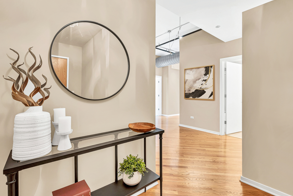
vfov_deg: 73.7
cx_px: 145
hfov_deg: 96.7
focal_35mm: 16
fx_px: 130
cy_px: 97
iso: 200
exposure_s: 1/2
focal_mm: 14
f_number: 8
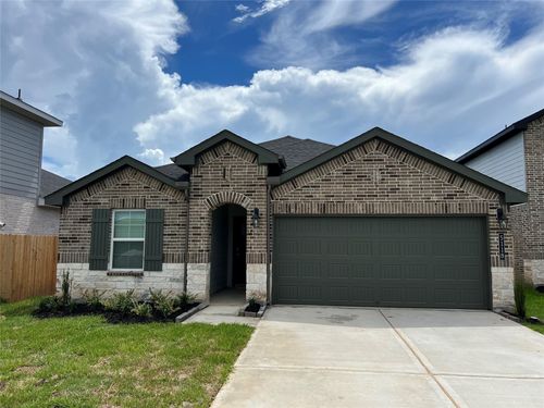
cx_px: 272
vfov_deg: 53.1
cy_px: 204
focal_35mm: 26
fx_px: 409
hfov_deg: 67.3
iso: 50
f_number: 1.5
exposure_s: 1/7463
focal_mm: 5.7
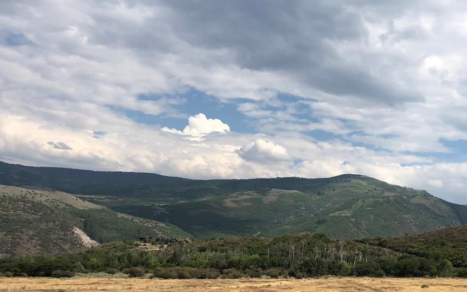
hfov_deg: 39.8
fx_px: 624
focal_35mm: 49
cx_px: 358
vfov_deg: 26.0
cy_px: 222
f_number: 1.8
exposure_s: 1/3436
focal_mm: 4
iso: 20
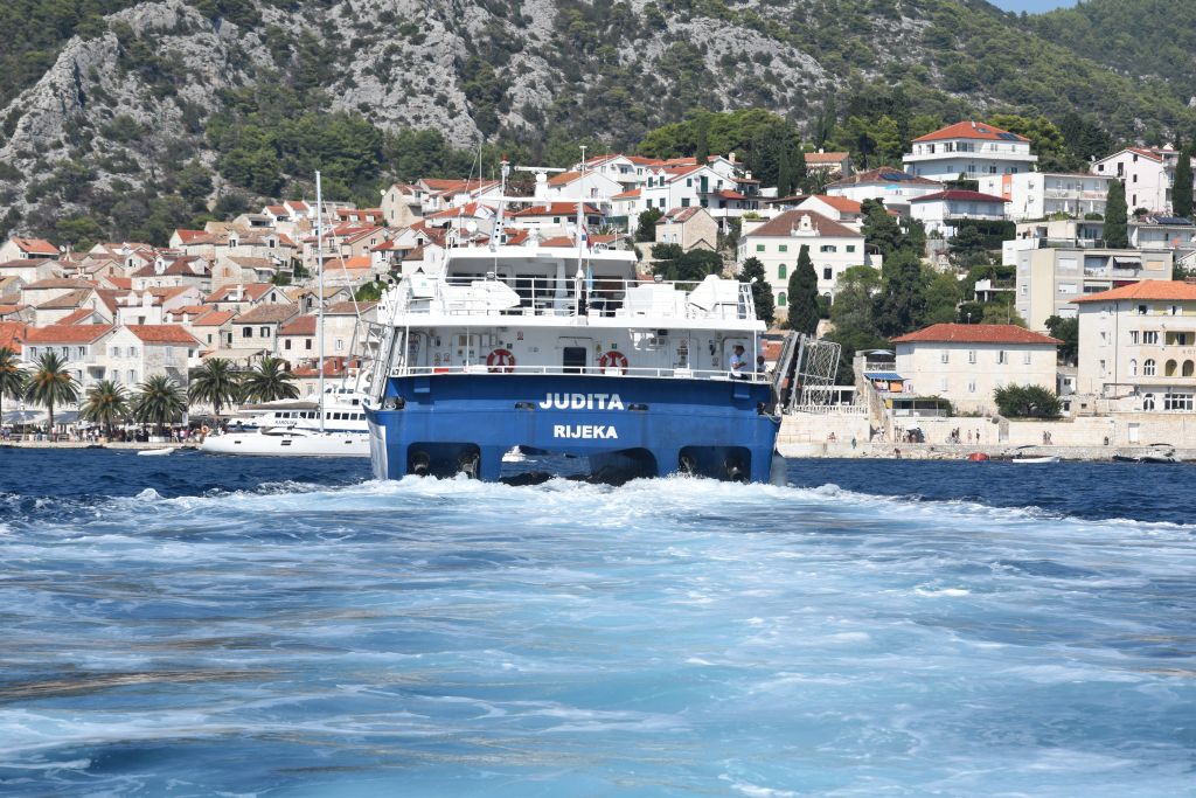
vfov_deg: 12.2
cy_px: 399
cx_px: 598
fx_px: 3738
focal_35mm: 112
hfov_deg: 18.2
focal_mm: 75
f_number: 10
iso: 200
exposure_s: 1/400
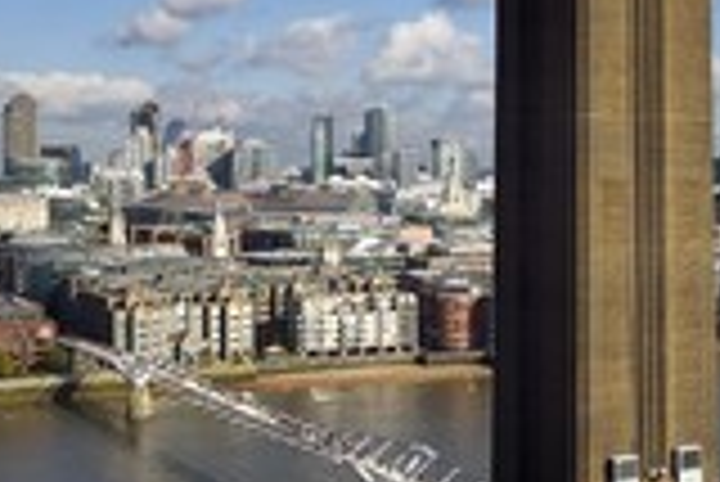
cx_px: 587
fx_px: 1261
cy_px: 185
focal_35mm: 63
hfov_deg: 31.0
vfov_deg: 21.6
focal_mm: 24
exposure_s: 1/250
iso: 200
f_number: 14
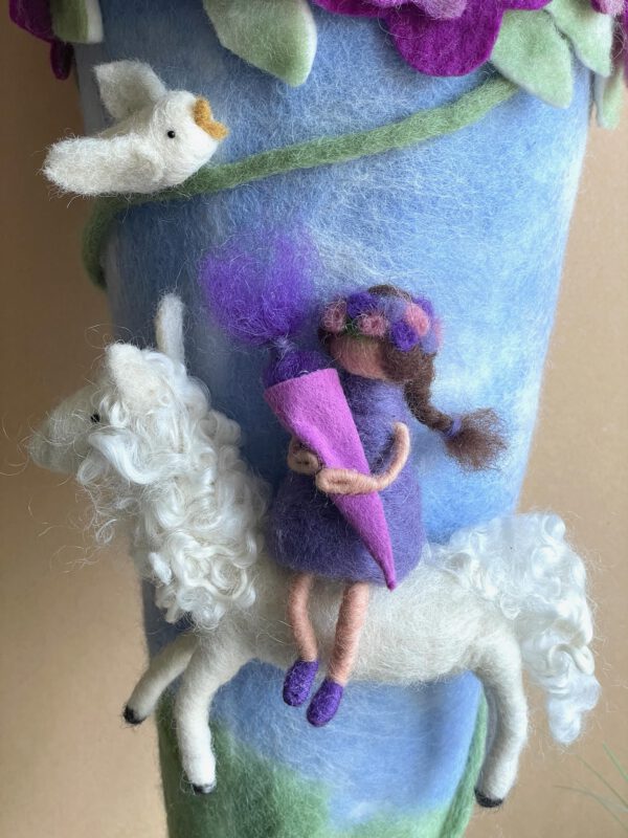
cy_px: 419
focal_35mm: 52
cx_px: 314
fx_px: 1258
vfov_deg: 36.8
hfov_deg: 28.0
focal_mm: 6
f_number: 2
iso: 64
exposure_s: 1/99
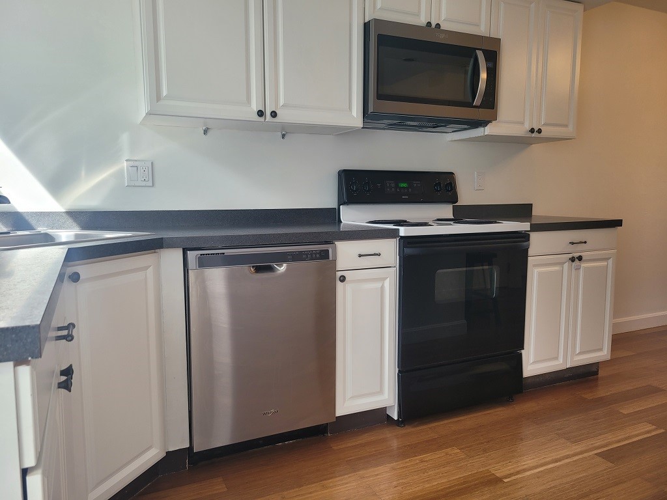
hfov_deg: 67.3
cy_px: 250
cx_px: 334
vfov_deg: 53.1
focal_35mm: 26
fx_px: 501
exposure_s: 1/120
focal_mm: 5.4
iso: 80
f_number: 1.8
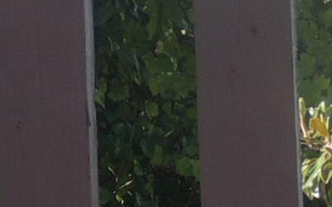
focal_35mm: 593
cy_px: 547
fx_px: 5364
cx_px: -439
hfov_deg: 3.5
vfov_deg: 2.2
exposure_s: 1/200
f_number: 3.9
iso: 100
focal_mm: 13.3
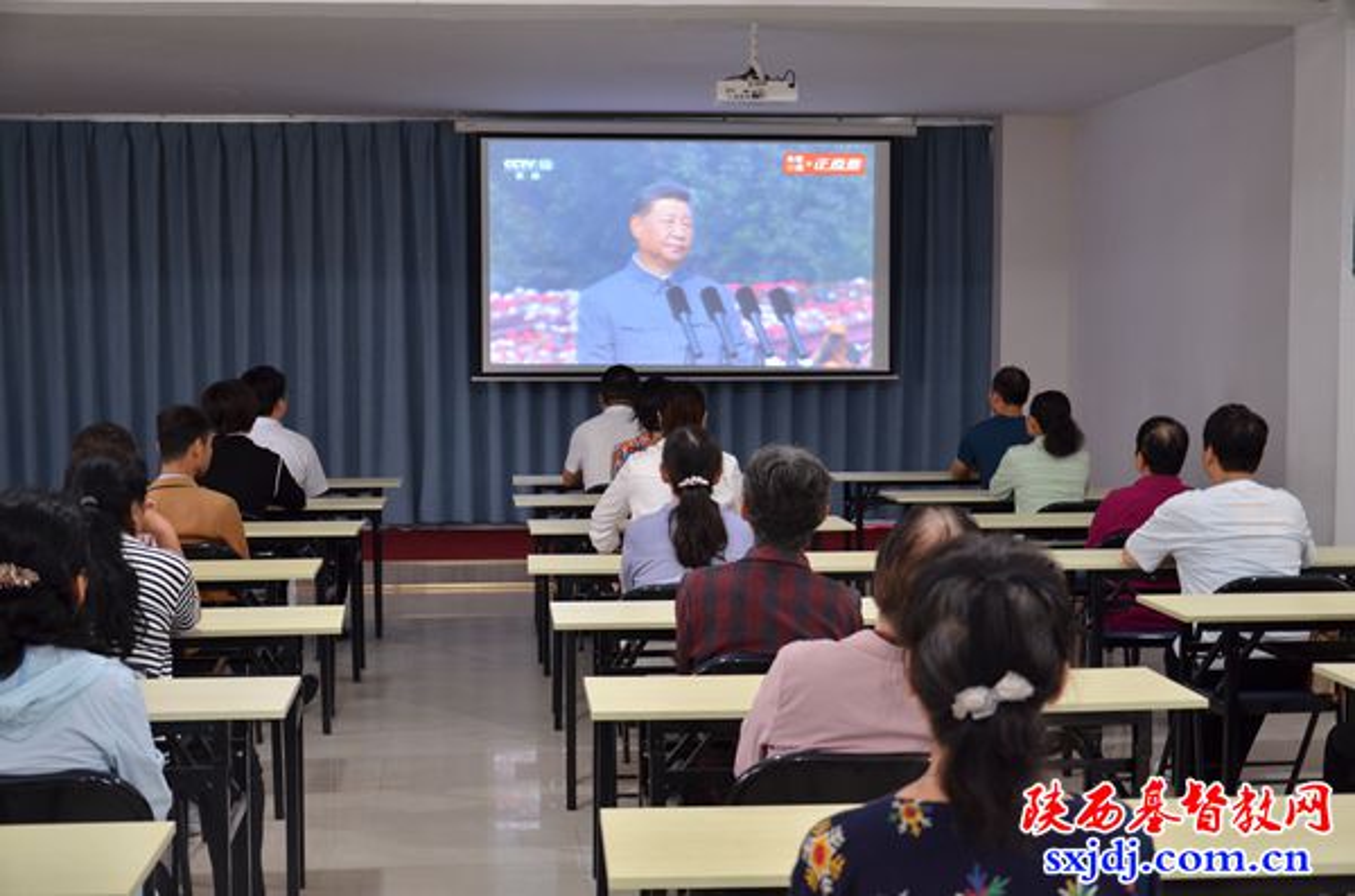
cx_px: 678
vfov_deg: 25.6
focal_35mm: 52
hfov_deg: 37.9
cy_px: 448
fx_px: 1971
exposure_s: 1/30
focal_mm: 35
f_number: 4.5
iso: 500
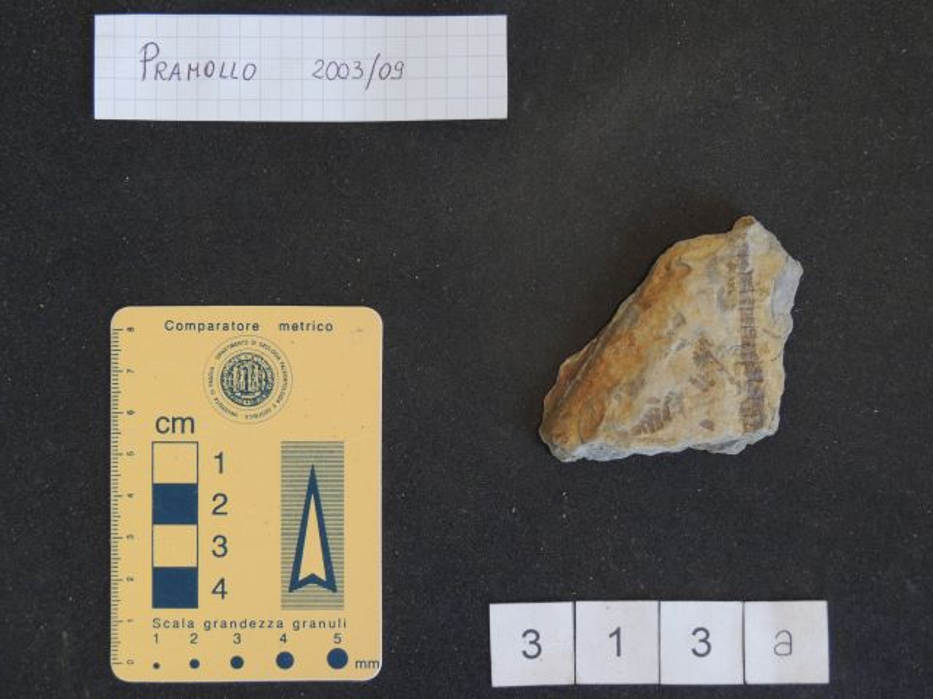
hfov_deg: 18.7
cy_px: 350
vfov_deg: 14.1
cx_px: 466
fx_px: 2830
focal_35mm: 105
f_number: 4.2
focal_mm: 18.7
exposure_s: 1/30
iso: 400
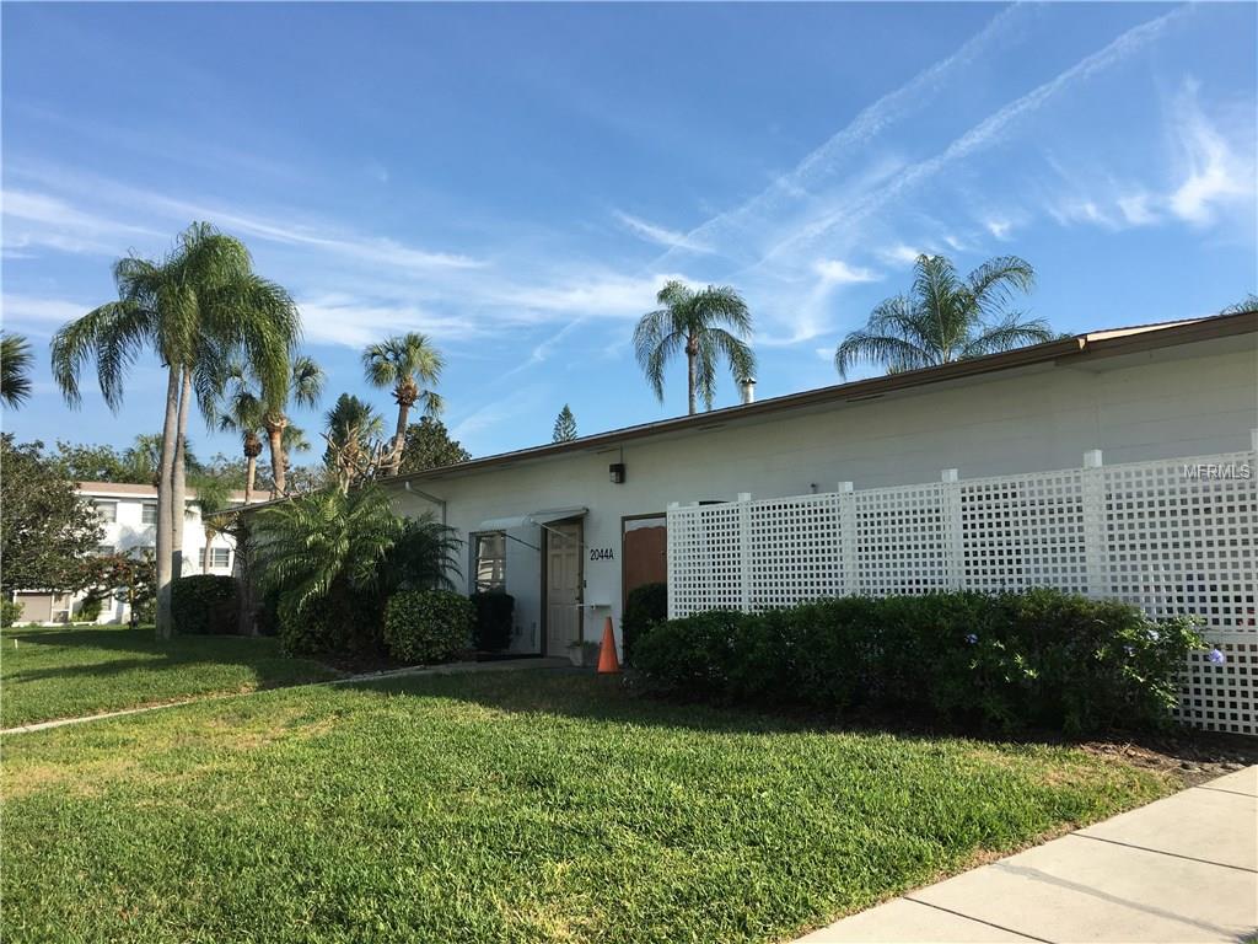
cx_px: 629
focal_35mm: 29
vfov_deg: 48.2
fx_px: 1054
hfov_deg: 61.7
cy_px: 472
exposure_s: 1/1202
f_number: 2.2
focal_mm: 4.15
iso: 25
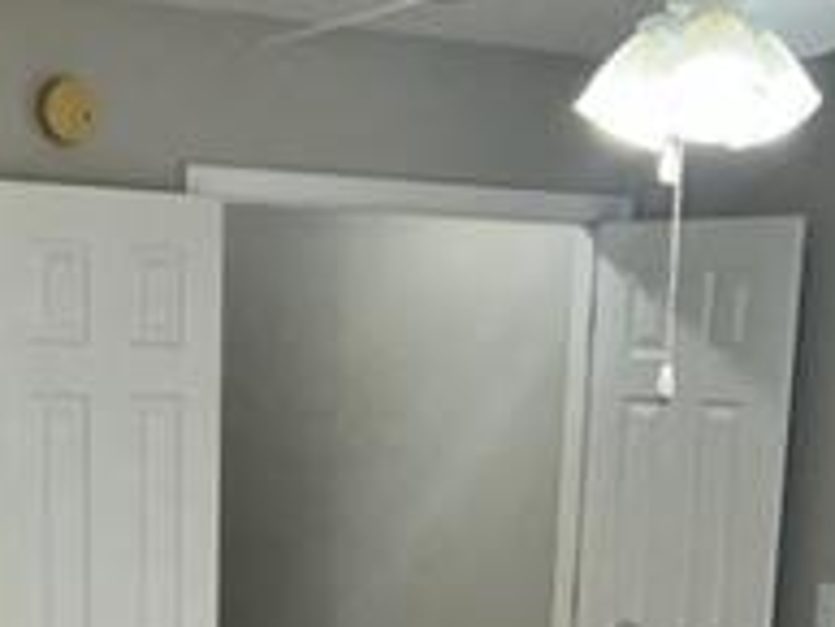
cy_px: 791
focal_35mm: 86
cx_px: 268
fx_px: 2076
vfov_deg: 16.3
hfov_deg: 22.6
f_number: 1.5
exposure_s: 1/120
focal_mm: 5.7
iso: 125
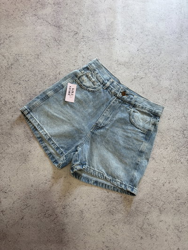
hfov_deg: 53.1
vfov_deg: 67.3
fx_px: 188
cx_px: 94
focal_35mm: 26
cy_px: 125
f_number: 1.6
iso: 80
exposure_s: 1/100
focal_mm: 5.96
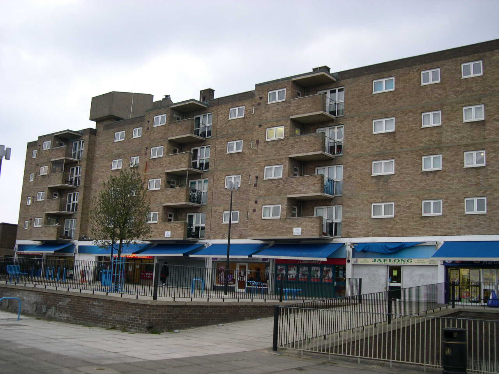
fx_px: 548
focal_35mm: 38
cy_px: 187
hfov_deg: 49.0
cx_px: 250
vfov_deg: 37.7
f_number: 2.8
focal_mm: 8
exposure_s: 1/62.7
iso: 100
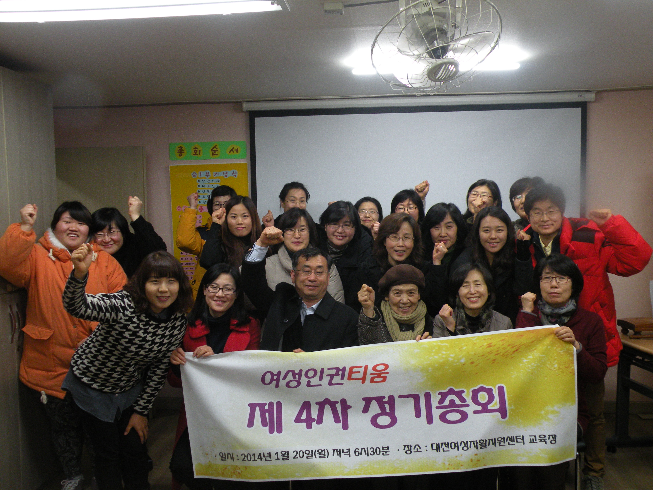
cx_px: 326
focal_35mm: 33
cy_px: 245
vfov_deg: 42.9
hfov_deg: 55.4
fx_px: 623
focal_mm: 5.8
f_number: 3.2
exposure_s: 1/61.5
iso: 228
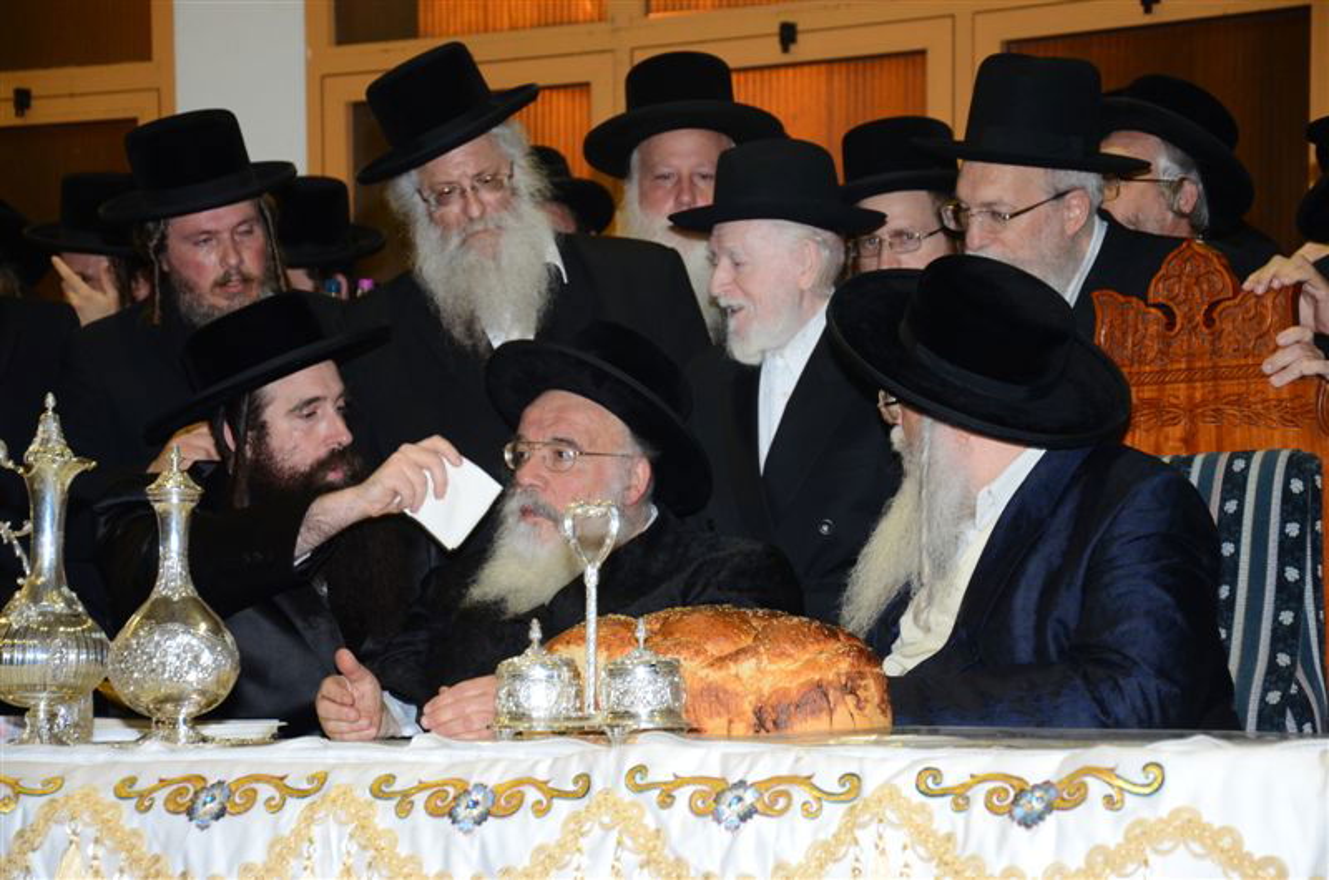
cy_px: 440
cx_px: 664
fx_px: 4421
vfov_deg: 11.4
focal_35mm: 120
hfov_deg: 17.1
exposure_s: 1/100
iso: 1250
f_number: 5.3
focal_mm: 80
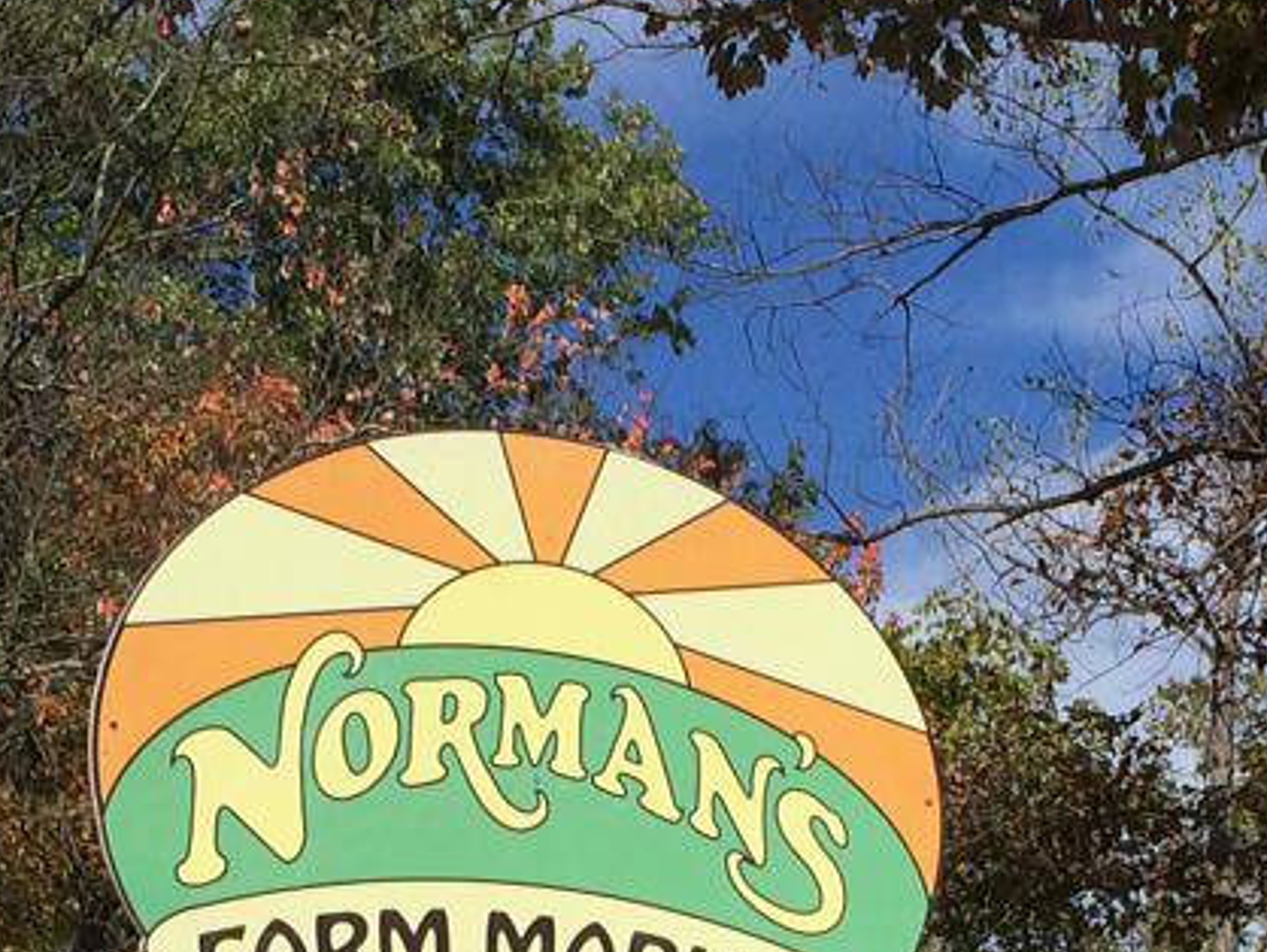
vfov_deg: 12.3
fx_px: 4285
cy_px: 1228
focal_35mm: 117
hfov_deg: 16.8
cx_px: 730
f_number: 2.2
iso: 40
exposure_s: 1/3731
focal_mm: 4.12
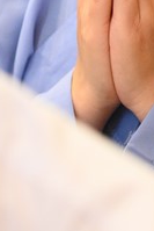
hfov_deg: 3.5
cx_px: 141
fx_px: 2504
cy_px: -89
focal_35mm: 391
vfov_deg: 5.2
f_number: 4
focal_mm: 120
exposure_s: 1/125
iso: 8000
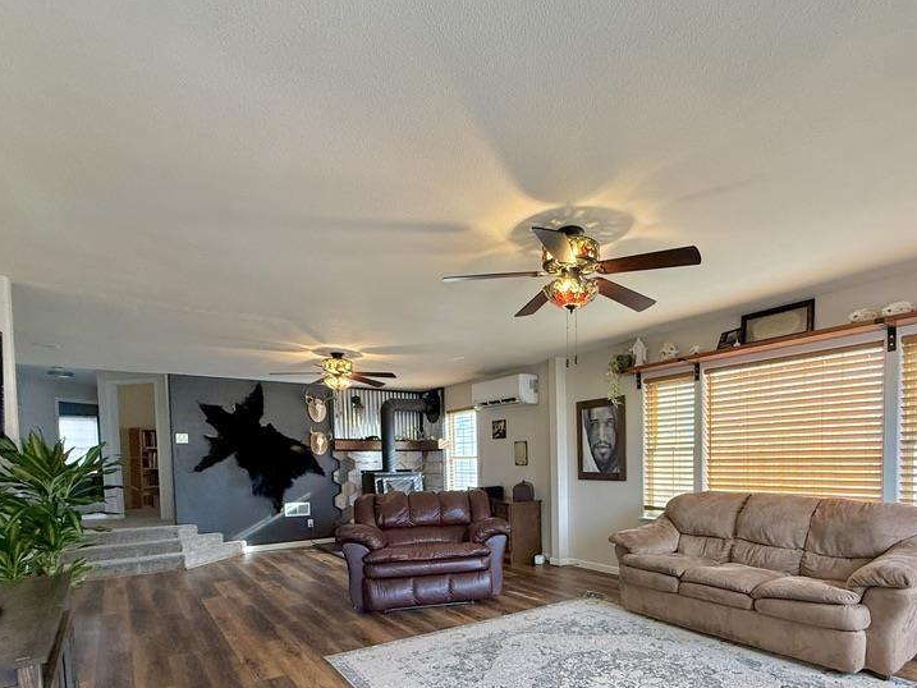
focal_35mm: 20
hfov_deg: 80.9
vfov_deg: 63.4
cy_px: 486
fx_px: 530
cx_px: 546
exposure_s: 1/99
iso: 250
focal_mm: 2.22
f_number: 2.2
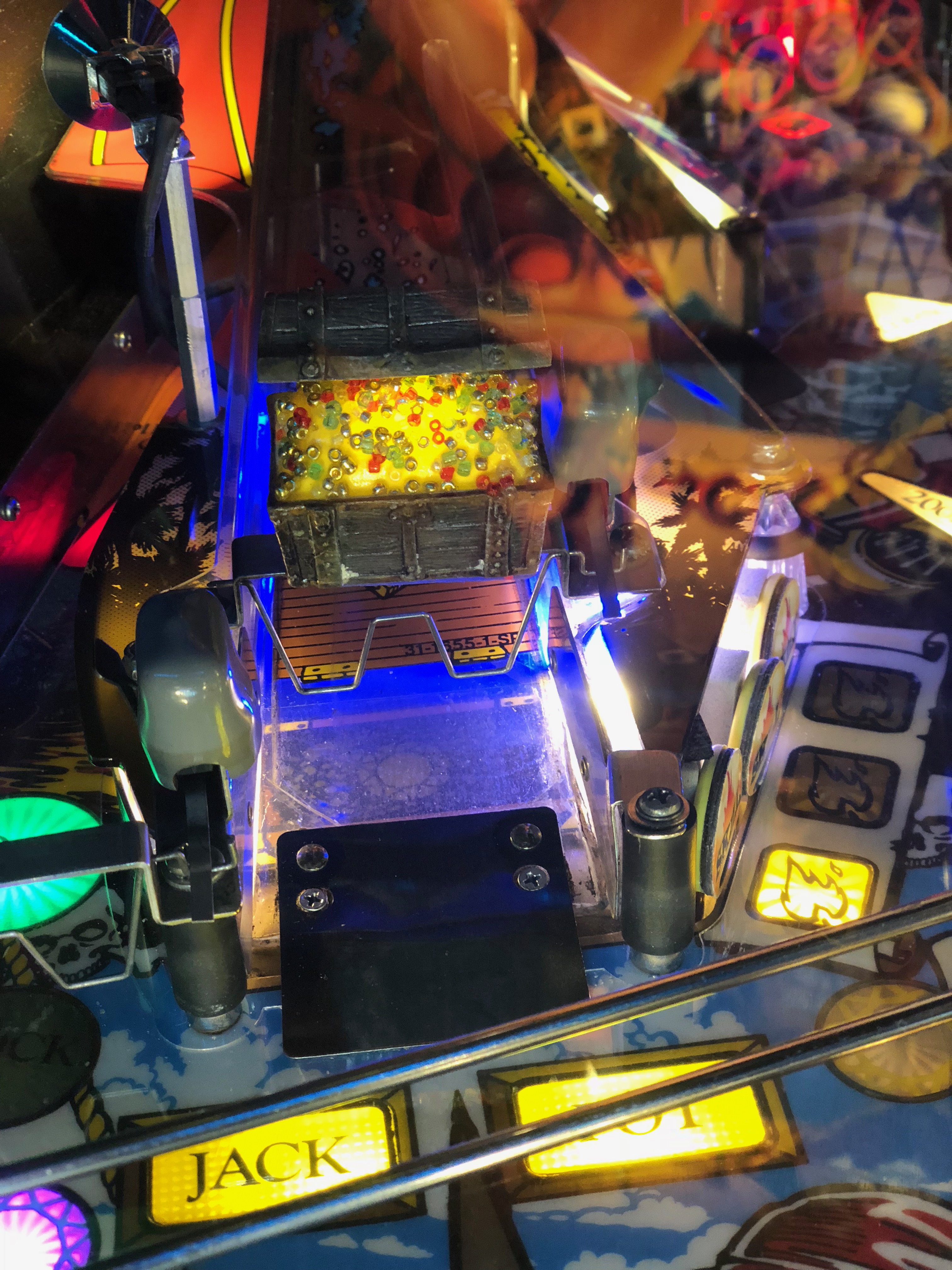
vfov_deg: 36.8
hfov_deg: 28.0
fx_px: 1907
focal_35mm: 52
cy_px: 635
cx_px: 476
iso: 125
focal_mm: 6
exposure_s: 1/30
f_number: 2.4
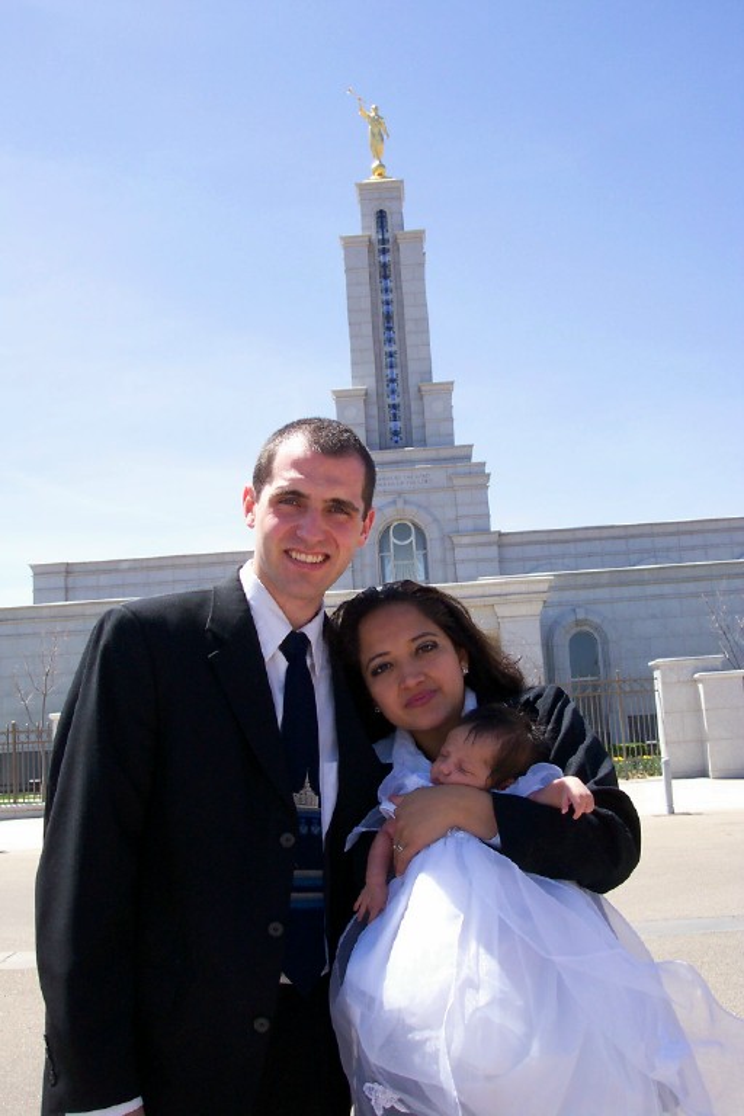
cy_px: 558
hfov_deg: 35.1
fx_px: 1178
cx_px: 372
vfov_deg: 50.7
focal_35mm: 38
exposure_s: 1/350
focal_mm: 8
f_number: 4.8
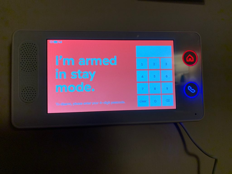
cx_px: 116
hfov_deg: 67.3
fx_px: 174
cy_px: 87
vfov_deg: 53.1
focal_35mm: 26
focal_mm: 4.25
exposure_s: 1/60
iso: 125
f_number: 1.8
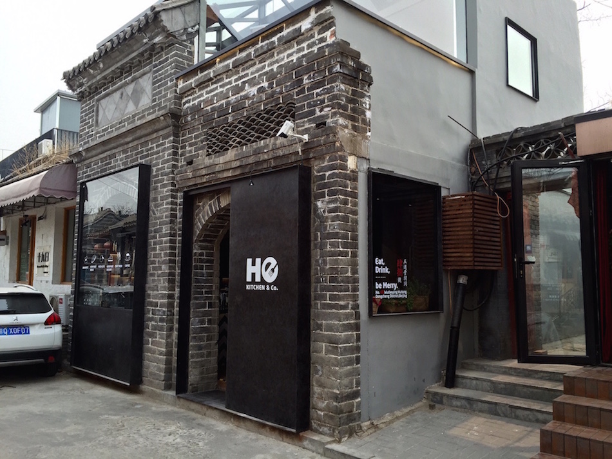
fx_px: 513
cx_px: 306
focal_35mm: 29
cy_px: 230
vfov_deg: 48.2
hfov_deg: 61.6
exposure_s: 1/520
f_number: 2.2
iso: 32
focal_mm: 4.15
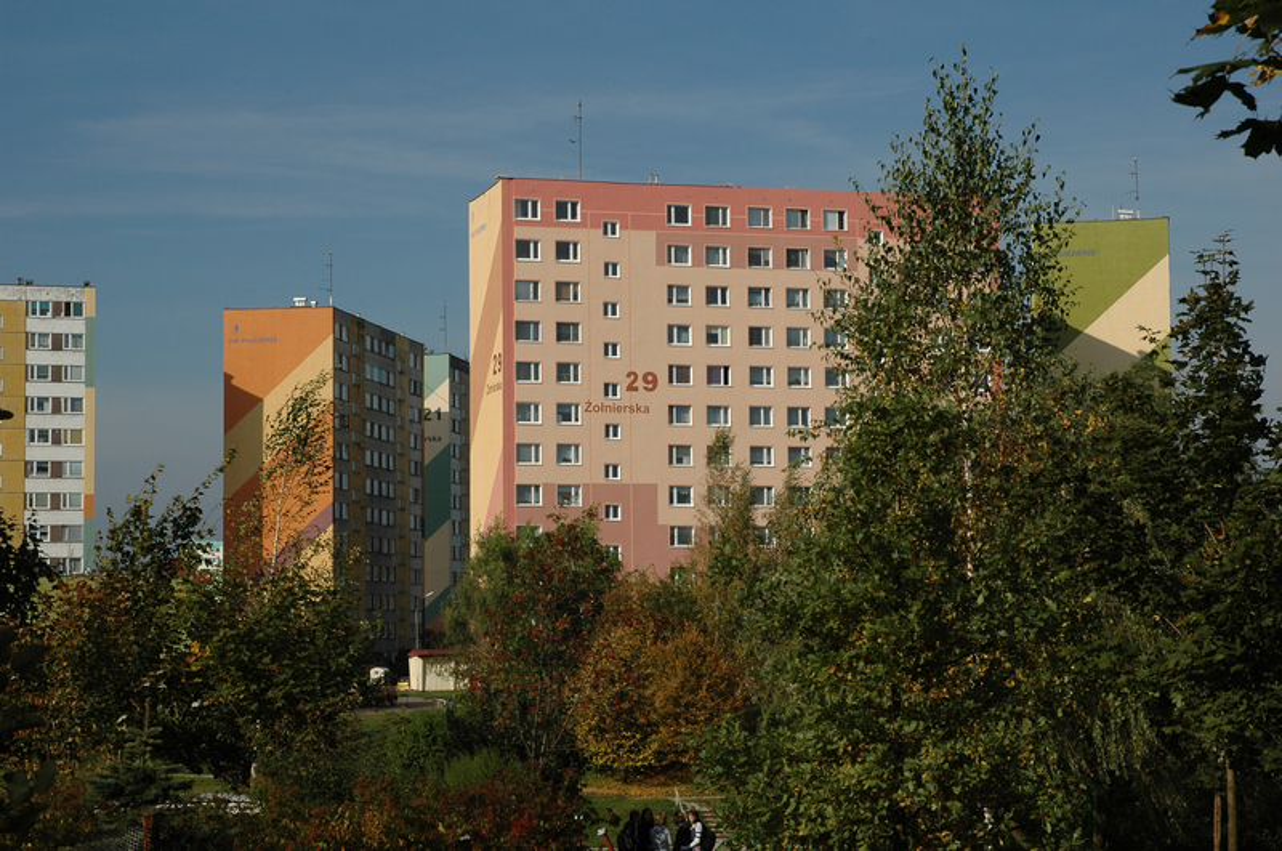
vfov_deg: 18.1
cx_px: 641
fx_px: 2667
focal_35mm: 75
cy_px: 426
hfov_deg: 27.0
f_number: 11
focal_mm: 50
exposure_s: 1/500
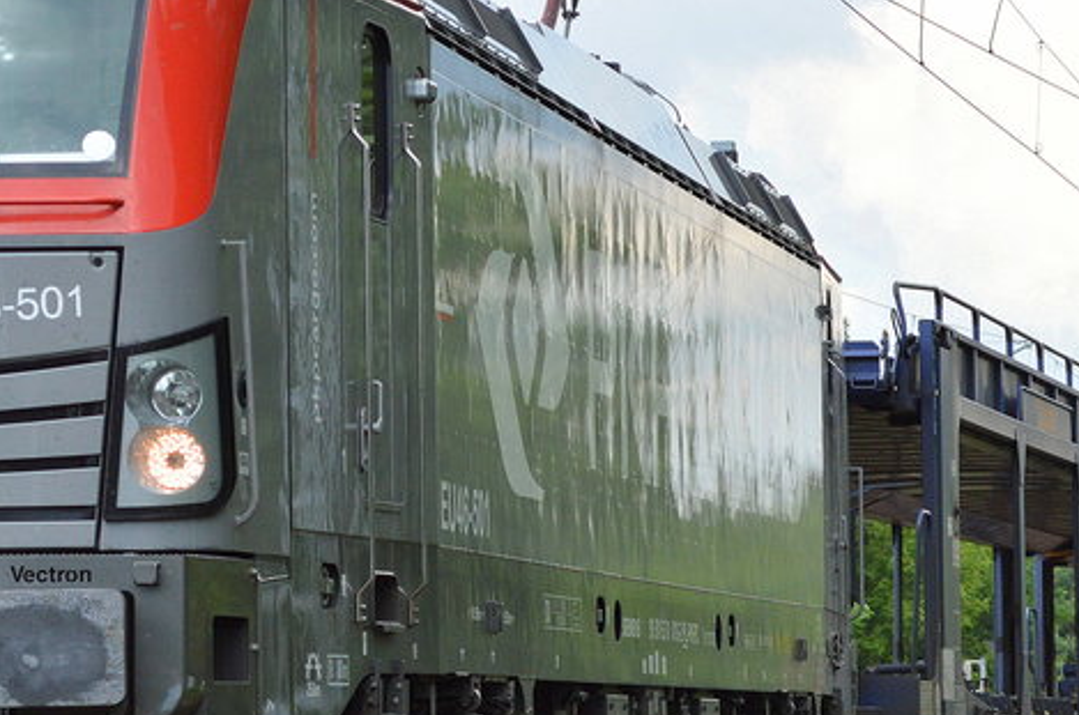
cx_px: 345
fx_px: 6322
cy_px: 321
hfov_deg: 9.7
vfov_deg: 6.5
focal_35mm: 211
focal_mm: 55
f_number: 5.6
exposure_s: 1/640
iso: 400
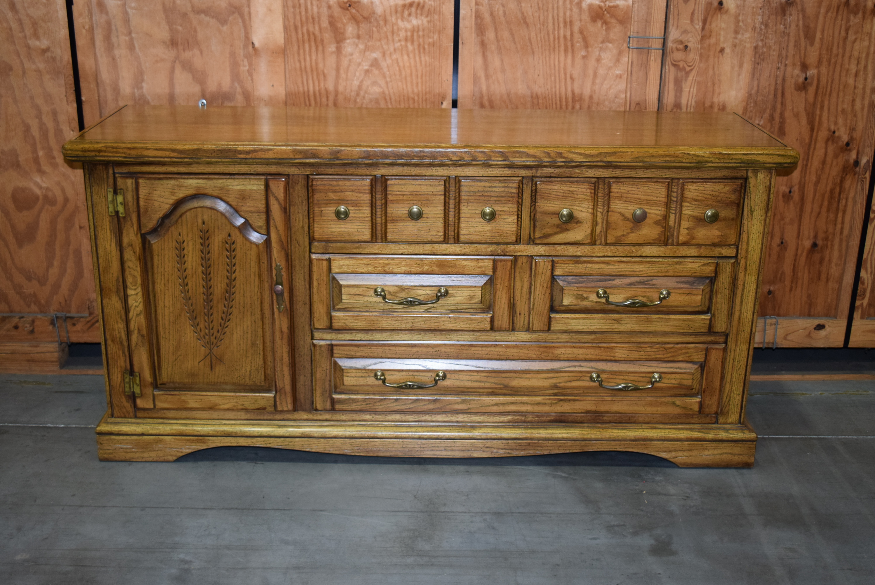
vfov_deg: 30.9
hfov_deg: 44.9
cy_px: 292
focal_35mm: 44
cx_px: 438
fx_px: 1058
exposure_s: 1/60
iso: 1400
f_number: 4.2
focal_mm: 29
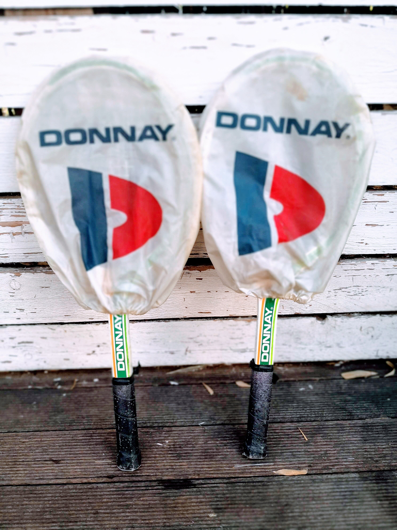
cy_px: 265
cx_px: 198
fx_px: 413
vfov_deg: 65.3
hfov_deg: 51.4
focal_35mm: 27
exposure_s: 1/50
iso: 64
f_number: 4
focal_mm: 3.95
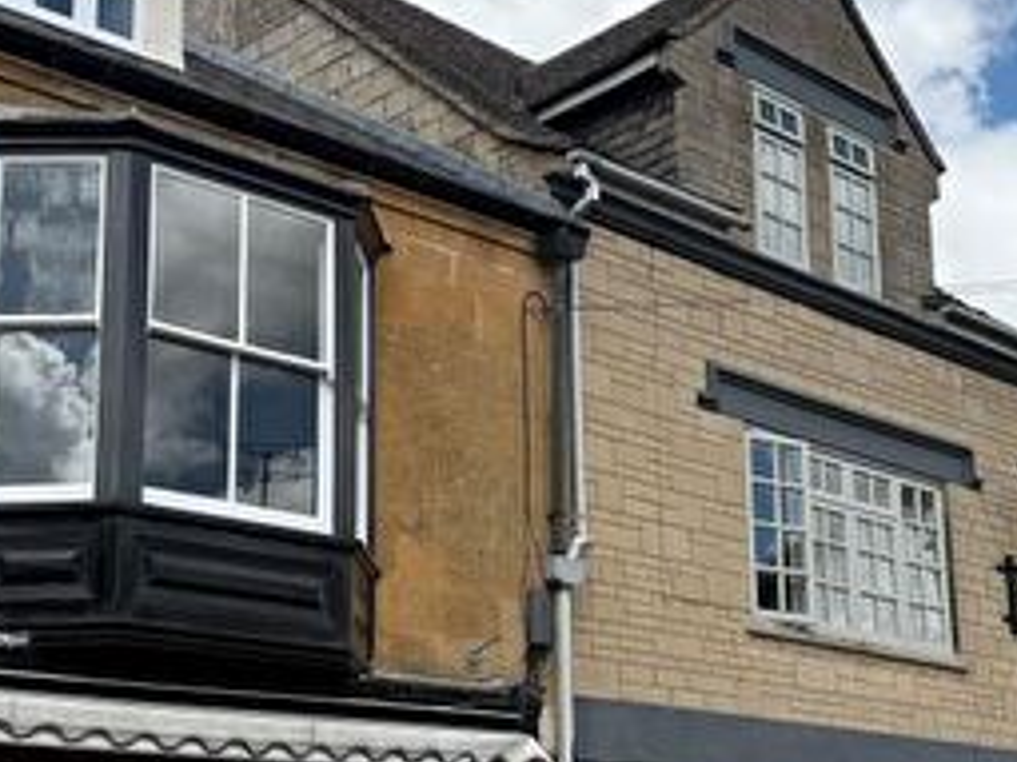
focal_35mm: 66
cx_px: 730
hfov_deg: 29.1
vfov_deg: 22.2
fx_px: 1938
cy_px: 477
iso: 80
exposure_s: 1/5319
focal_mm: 6.76
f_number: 1.78
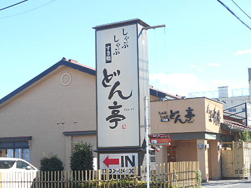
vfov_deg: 23.9
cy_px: 118
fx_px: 442
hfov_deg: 31.7
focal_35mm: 61
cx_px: 123
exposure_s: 1/200
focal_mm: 7.7
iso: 80
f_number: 4.2
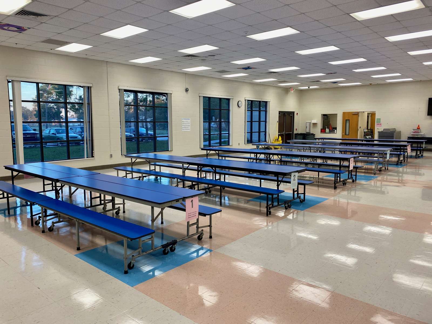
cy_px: 162
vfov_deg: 53.1
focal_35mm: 26
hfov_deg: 67.3
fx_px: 324
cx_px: 216
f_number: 1.8
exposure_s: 1/120
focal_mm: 4.25
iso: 64
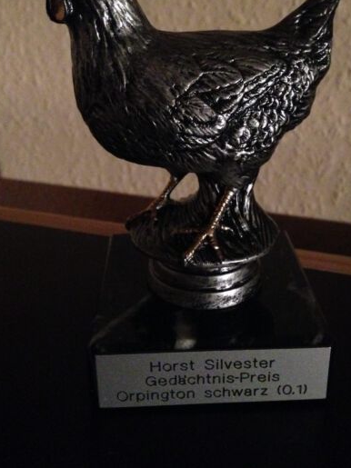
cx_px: 199
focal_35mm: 41
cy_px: 186
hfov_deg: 35.1
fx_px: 555
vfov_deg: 45.5
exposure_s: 1/15
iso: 800
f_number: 2.4
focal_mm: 4.12
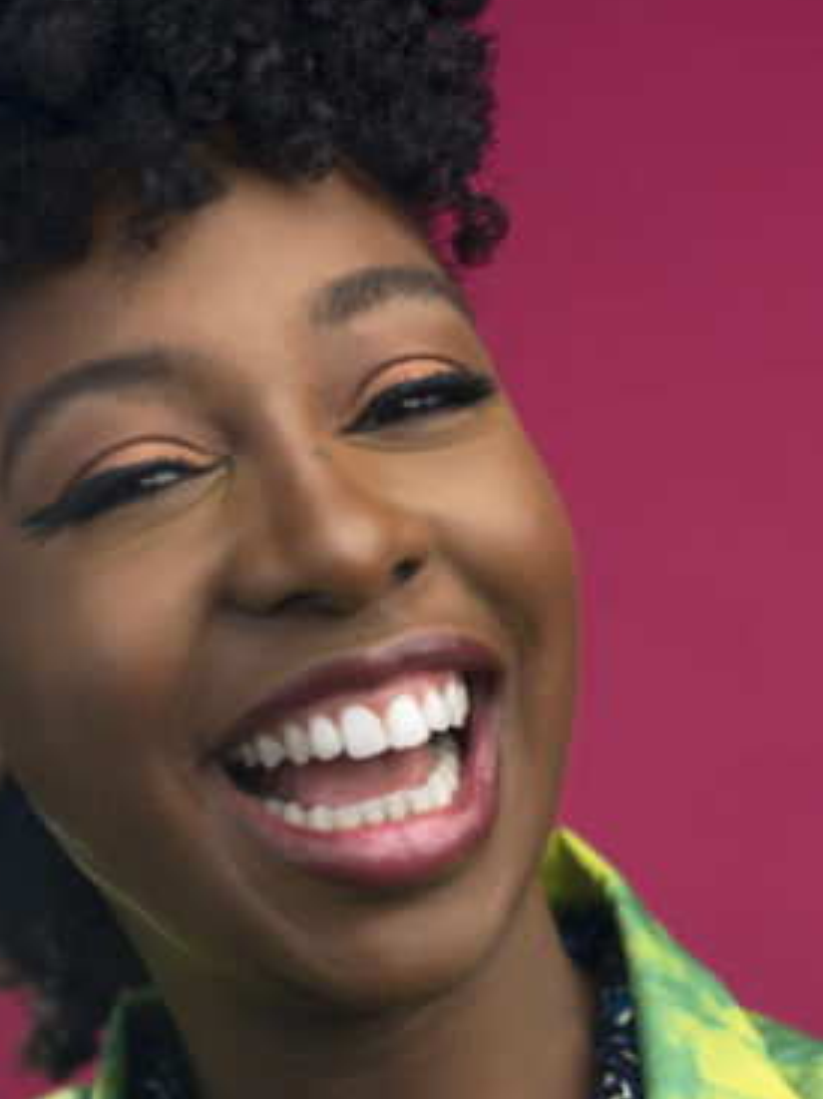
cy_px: 886
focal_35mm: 109
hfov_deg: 13.5
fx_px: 3457
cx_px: 129
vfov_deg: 17.9
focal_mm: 63
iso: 125
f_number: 3.2
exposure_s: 1/100
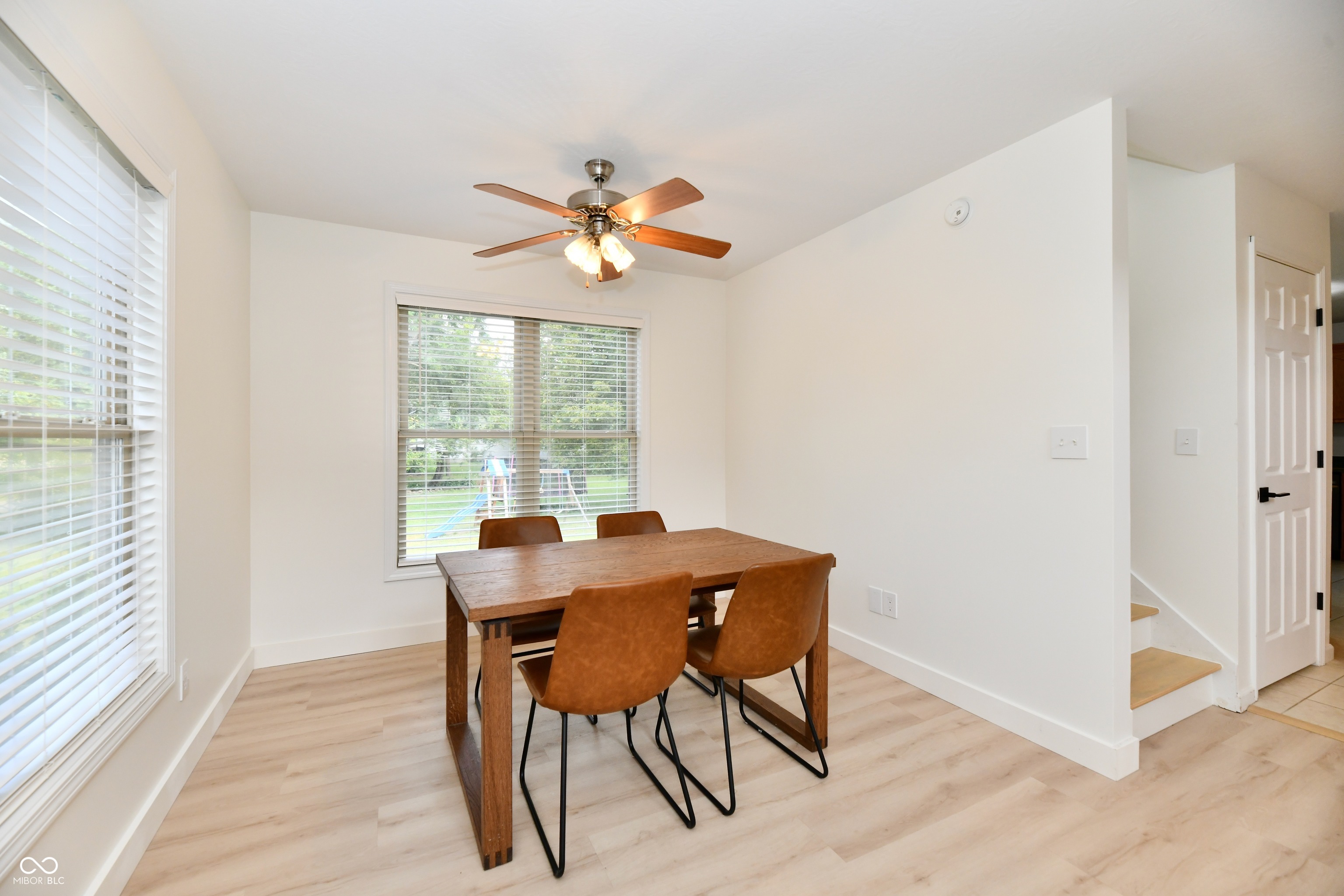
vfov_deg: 81.2
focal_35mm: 14
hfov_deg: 104.3
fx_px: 523
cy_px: 448
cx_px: 672
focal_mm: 14
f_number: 6.3
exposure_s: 1/160
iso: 640
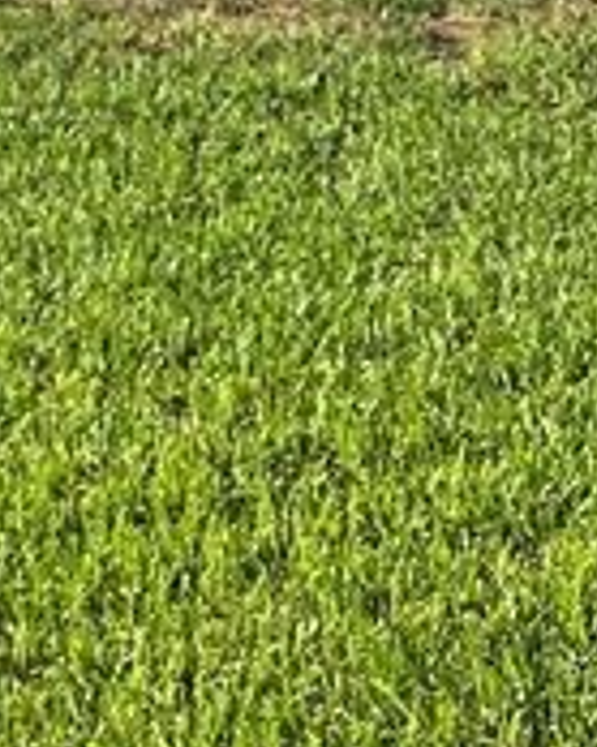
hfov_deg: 15.7
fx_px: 1989
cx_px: -305
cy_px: -646
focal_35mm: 90
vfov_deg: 17.0
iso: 80
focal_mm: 6.86
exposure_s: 1/3356
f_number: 1.78
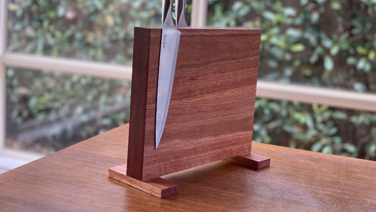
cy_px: 78
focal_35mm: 57
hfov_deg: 36.6
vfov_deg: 21.0
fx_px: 568
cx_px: 189
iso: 40
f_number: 2.4
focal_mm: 6
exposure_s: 1/122
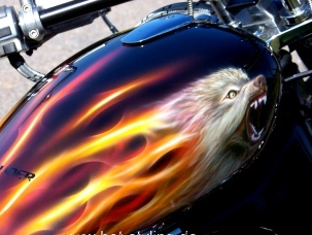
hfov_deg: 11.5
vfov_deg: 8.6
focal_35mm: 172
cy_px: 151
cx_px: 101
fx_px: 1552
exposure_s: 1/640
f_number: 3.2
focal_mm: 21.1
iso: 64
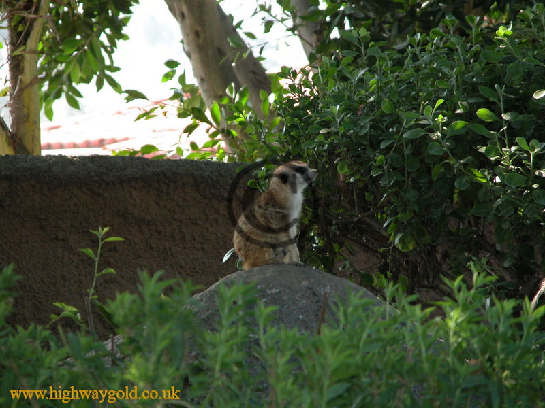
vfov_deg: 5.4
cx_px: 272
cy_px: 204
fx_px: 4345
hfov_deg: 7.2
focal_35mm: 276
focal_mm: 71.2
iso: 200
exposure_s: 1/125
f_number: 4.2
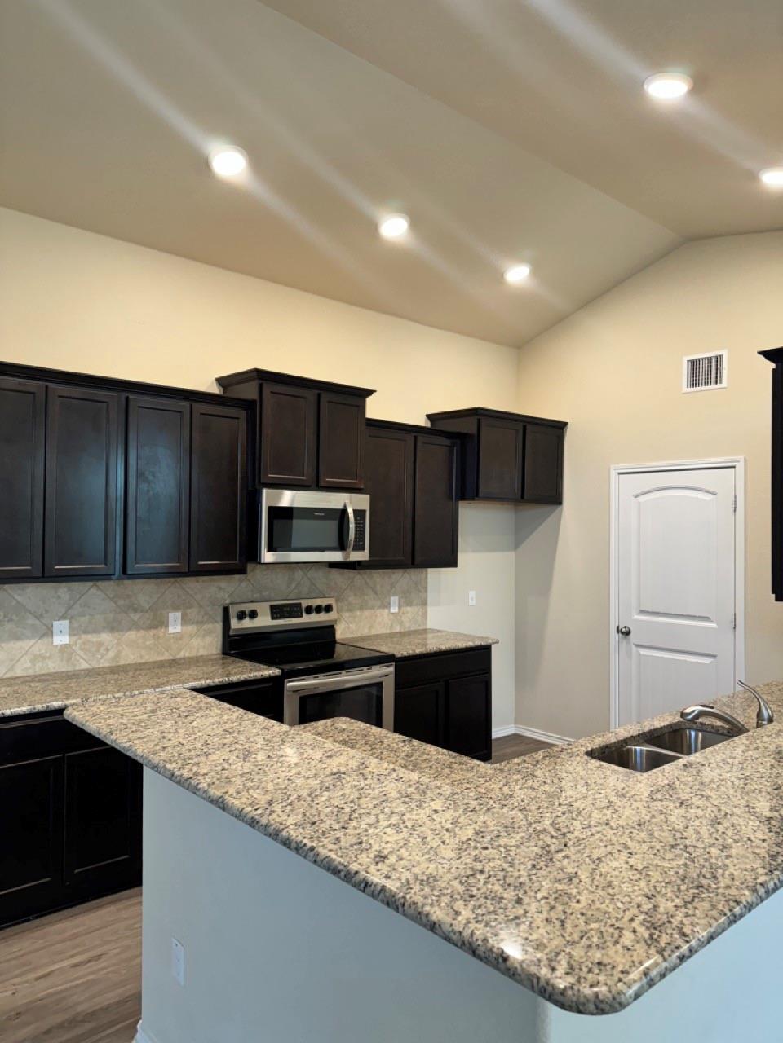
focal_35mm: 24
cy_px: 522
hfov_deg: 56.8
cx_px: 392
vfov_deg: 71.6
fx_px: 724
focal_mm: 6.76
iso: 200
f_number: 1.78
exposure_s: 1/120
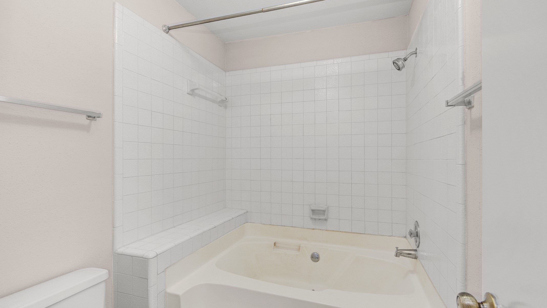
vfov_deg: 63.8
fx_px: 247
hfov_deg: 95.9
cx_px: 270
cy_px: 166
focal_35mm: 17
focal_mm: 16
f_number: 8
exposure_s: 1/2
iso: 250
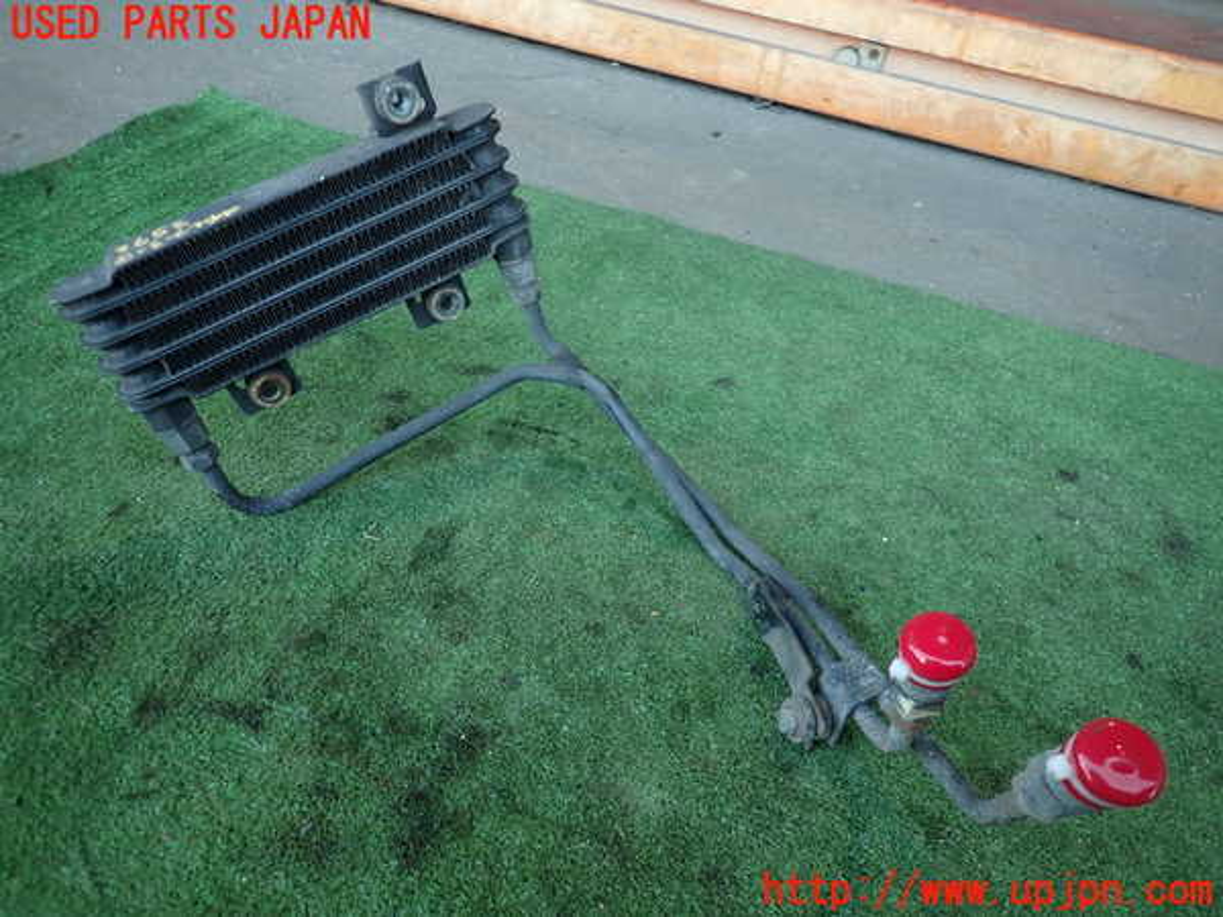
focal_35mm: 25
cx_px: 612
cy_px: 458
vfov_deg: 54.9
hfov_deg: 69.4
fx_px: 883
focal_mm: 4.5
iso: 125
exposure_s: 1/60
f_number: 2
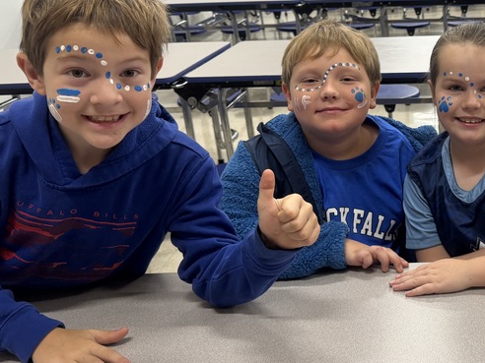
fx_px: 701
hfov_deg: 35.6
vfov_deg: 29.1
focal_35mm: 50
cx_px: 450
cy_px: 159
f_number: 1.78
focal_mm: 6.76
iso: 160
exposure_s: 1/60
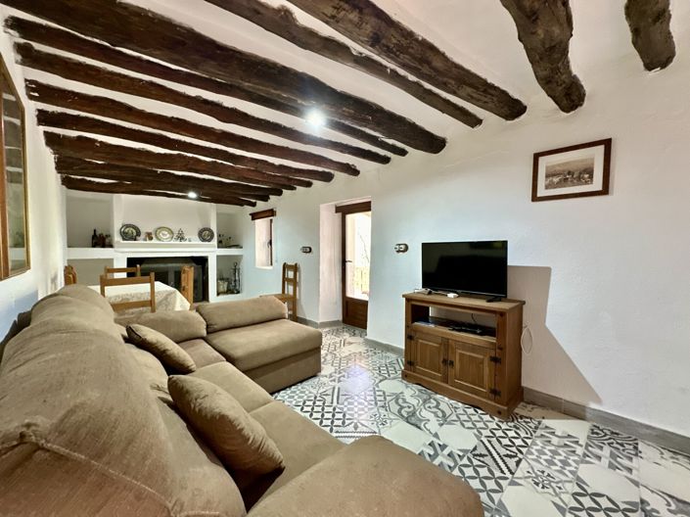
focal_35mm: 14
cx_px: 345
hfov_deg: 102.1
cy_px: 258
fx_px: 279
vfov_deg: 85.6
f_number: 2.2
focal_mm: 2.22
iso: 500
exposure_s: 1/100
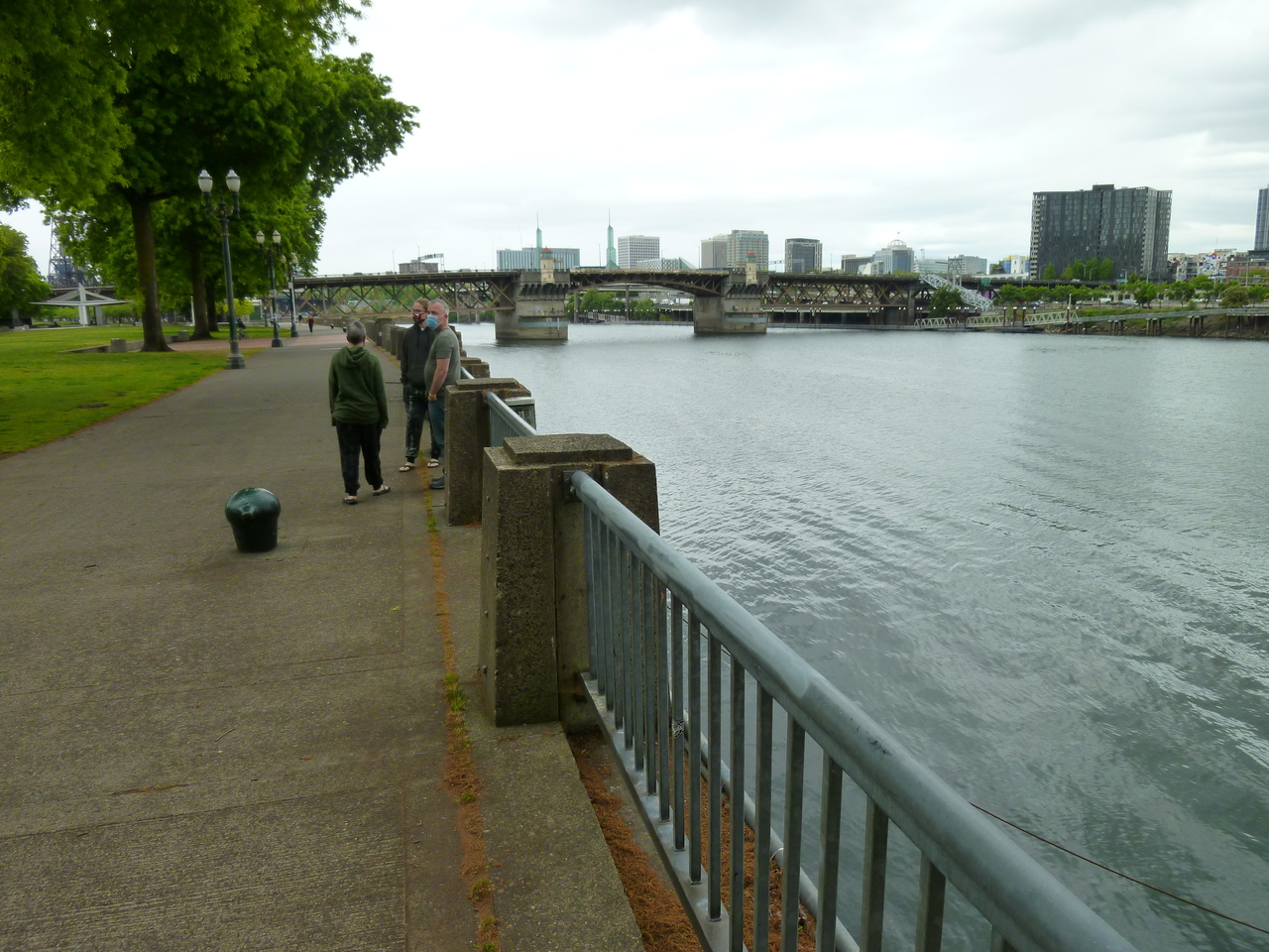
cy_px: 476
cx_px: 634
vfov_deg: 54.9
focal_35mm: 25
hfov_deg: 69.4
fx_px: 916
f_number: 3.3
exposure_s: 1/320
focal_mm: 4.5
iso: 125
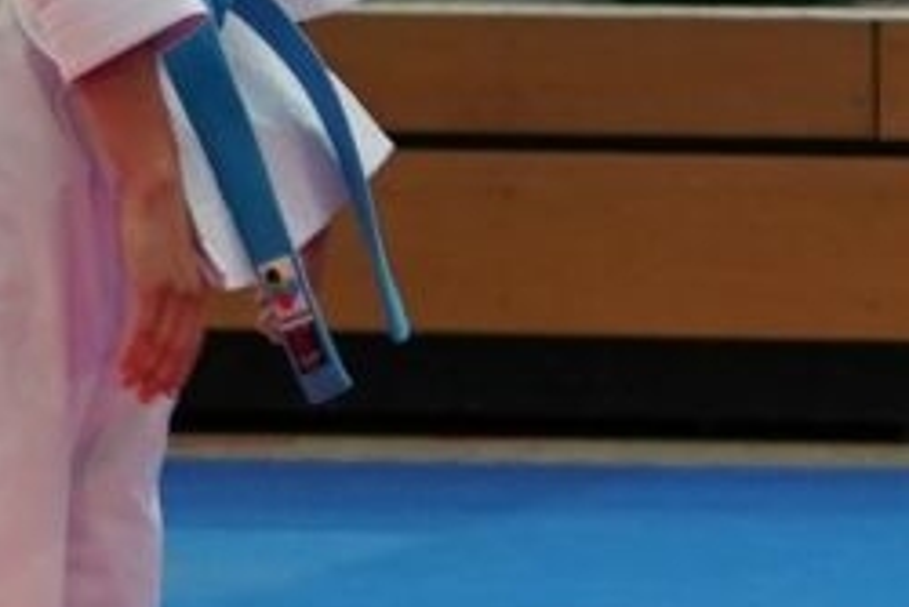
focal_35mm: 755
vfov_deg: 1.8
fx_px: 19074
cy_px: 171
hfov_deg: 2.7
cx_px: 2654
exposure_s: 1/500
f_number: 2.8
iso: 640
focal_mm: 70
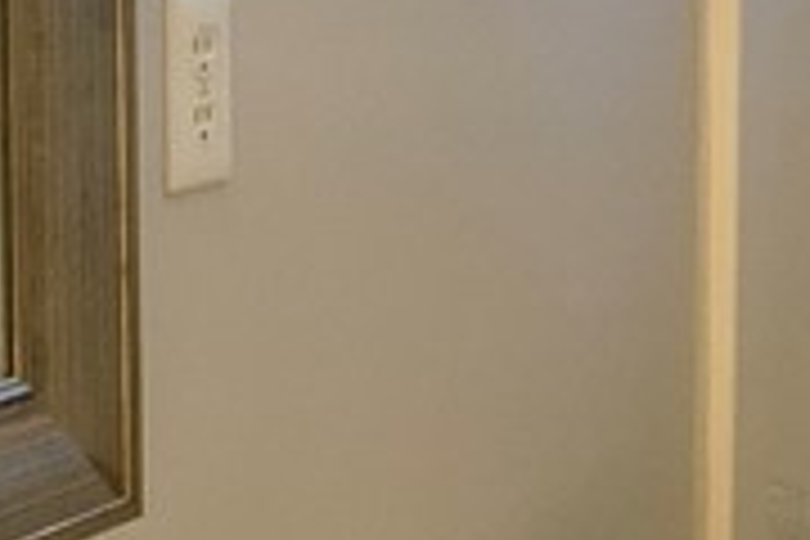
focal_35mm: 172
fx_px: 3870
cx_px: 747
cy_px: 342
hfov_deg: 11.9
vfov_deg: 8.0
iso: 50
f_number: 1.8
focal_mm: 3
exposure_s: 1/60
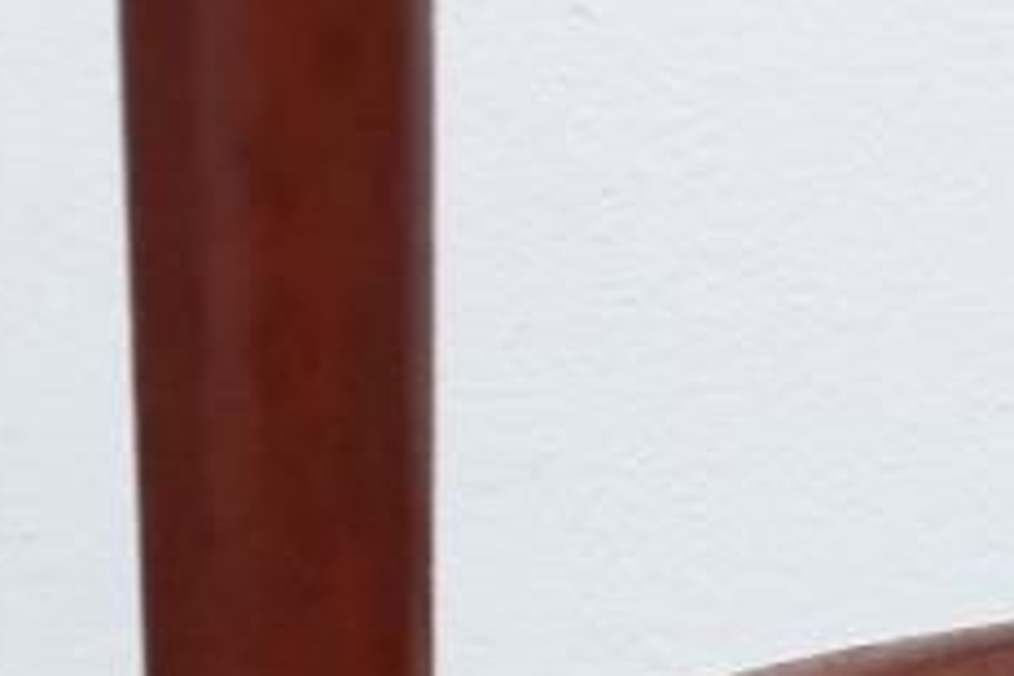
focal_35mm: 120
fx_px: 3380
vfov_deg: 8.8
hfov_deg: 17.0
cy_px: 2173
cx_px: 672
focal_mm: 4.3
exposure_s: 1/25
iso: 320
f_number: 1.5
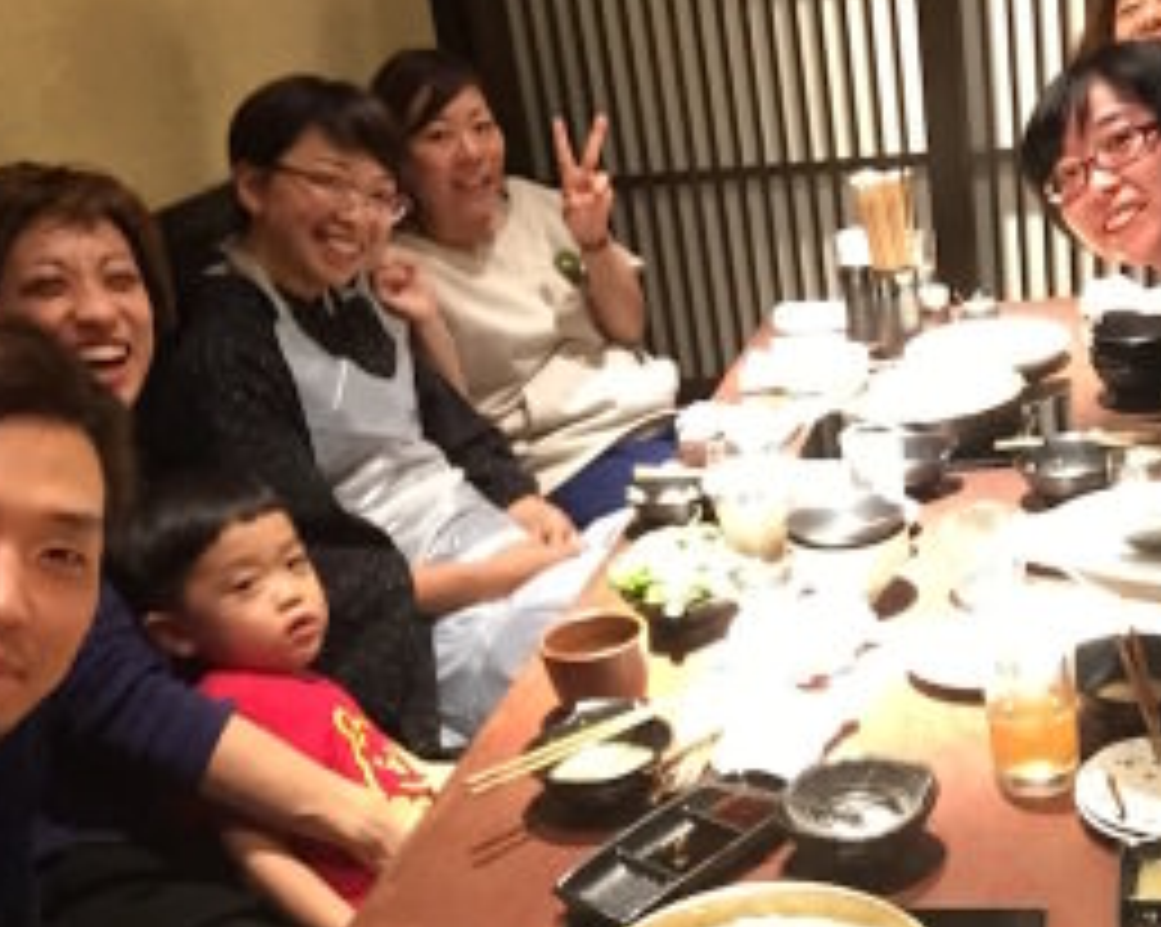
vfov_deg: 31.9
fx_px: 1614
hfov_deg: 38.8
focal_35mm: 47
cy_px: 580
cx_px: 832
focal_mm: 2.65
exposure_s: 1/17
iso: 320
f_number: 2.2
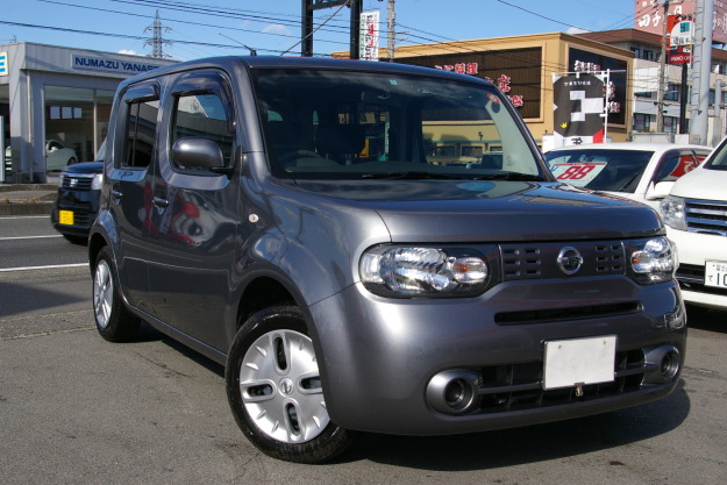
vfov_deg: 31.2
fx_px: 869
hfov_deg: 45.4
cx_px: 371
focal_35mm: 43
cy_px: 243
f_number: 8
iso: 200
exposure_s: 1/350
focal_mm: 28
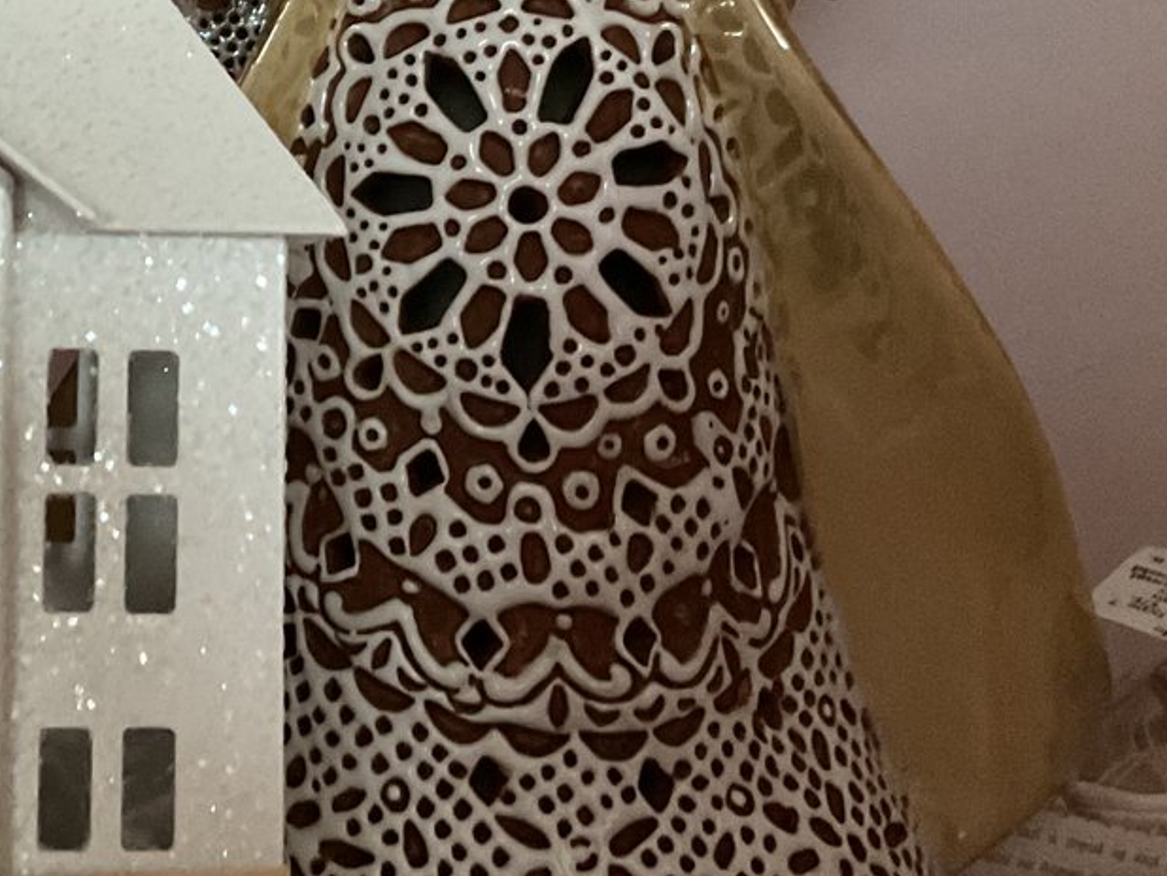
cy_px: -16
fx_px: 2395
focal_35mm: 71
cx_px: 86
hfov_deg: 26.4
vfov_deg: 20.1
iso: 400
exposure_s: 1/30
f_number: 1.8
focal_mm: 3
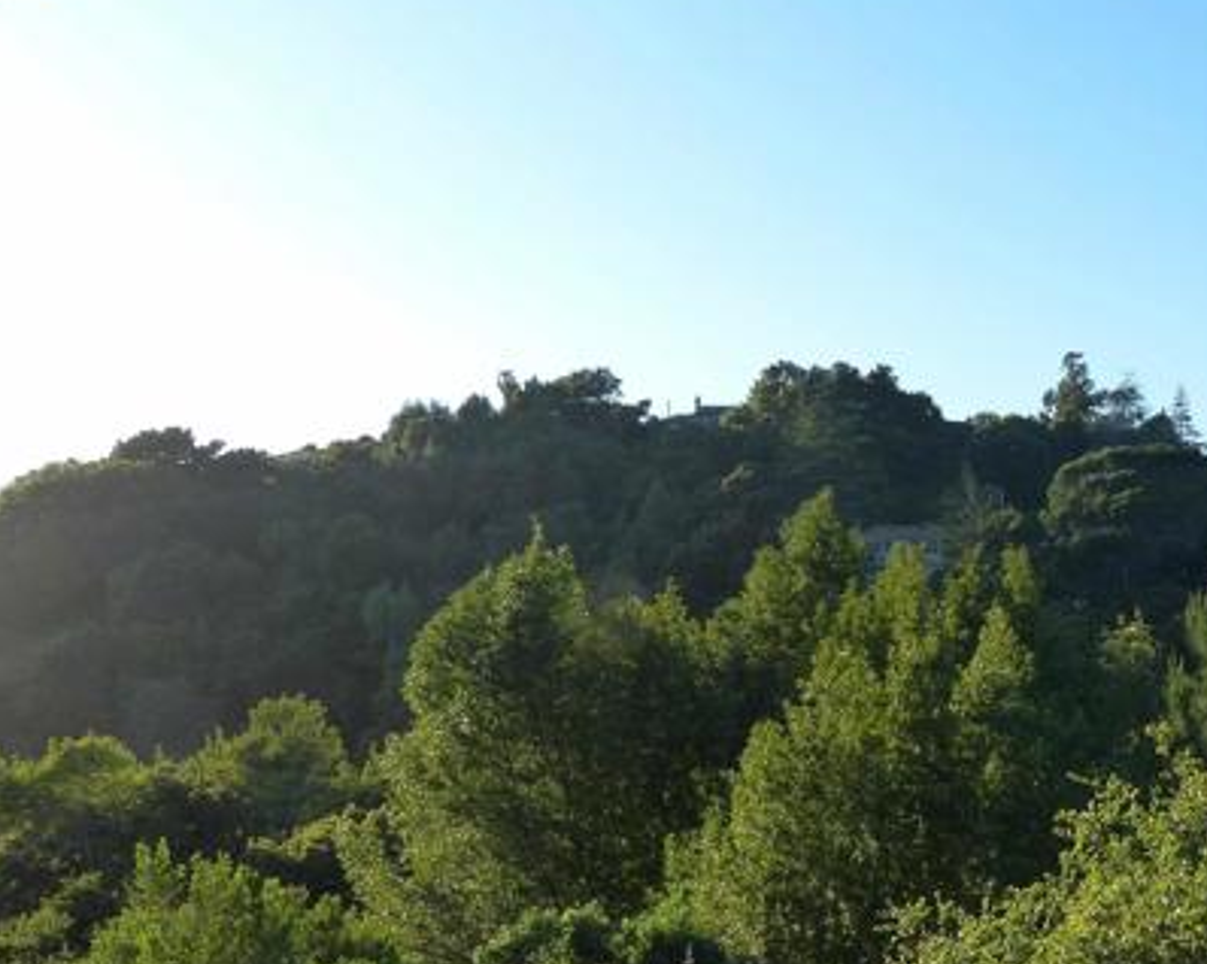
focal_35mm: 44
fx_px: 1571
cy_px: 688
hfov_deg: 40.4
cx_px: 961
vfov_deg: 33.6
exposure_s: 1/400
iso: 160
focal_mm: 5.1
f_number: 4
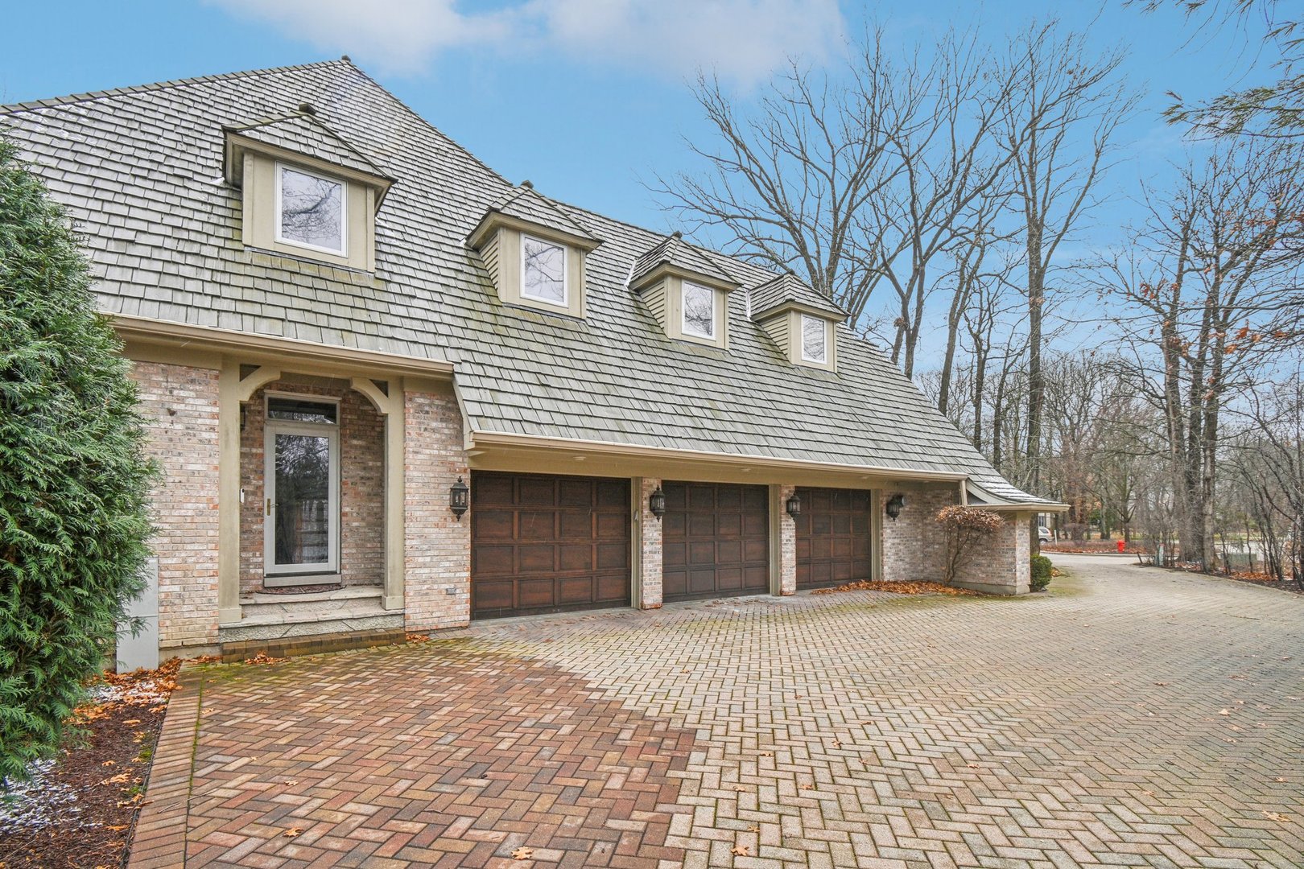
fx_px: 543
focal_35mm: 15
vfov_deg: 77.3
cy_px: 434
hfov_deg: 100.4
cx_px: 652
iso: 100
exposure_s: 1/30
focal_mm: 10
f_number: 8
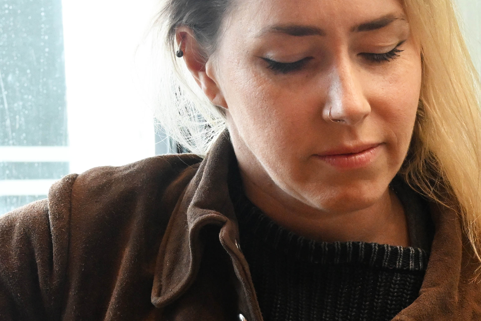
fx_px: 2098
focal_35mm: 157
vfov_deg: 8.7
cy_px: 347
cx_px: 486
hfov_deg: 12.9
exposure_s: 1/125
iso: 2500
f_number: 8
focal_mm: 44
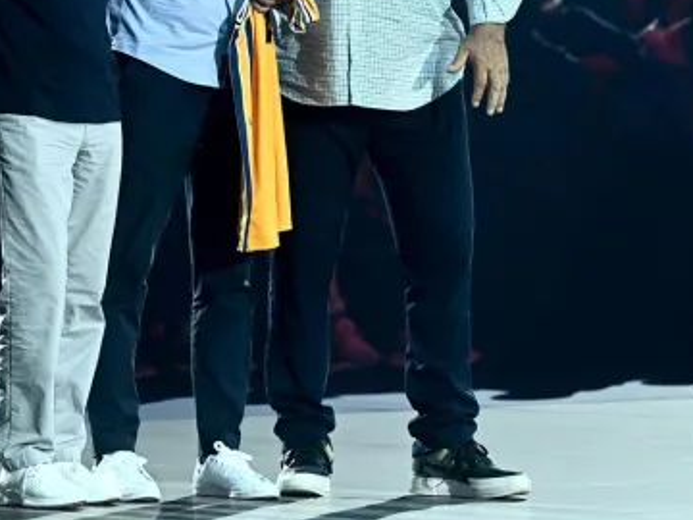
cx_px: 35
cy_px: 86
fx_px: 8108
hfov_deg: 4.9
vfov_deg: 3.7
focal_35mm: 405
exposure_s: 1/640
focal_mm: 200
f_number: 4
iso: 3200
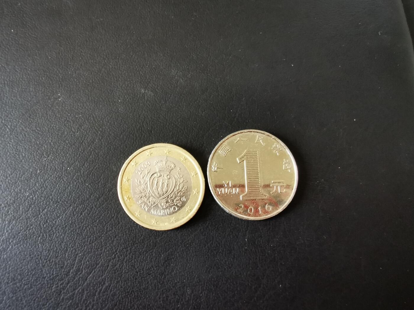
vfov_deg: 53.1
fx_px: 311
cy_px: 155
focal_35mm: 26
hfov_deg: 67.3
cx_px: 207
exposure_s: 1/33.3
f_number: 2.2
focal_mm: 2.35
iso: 250
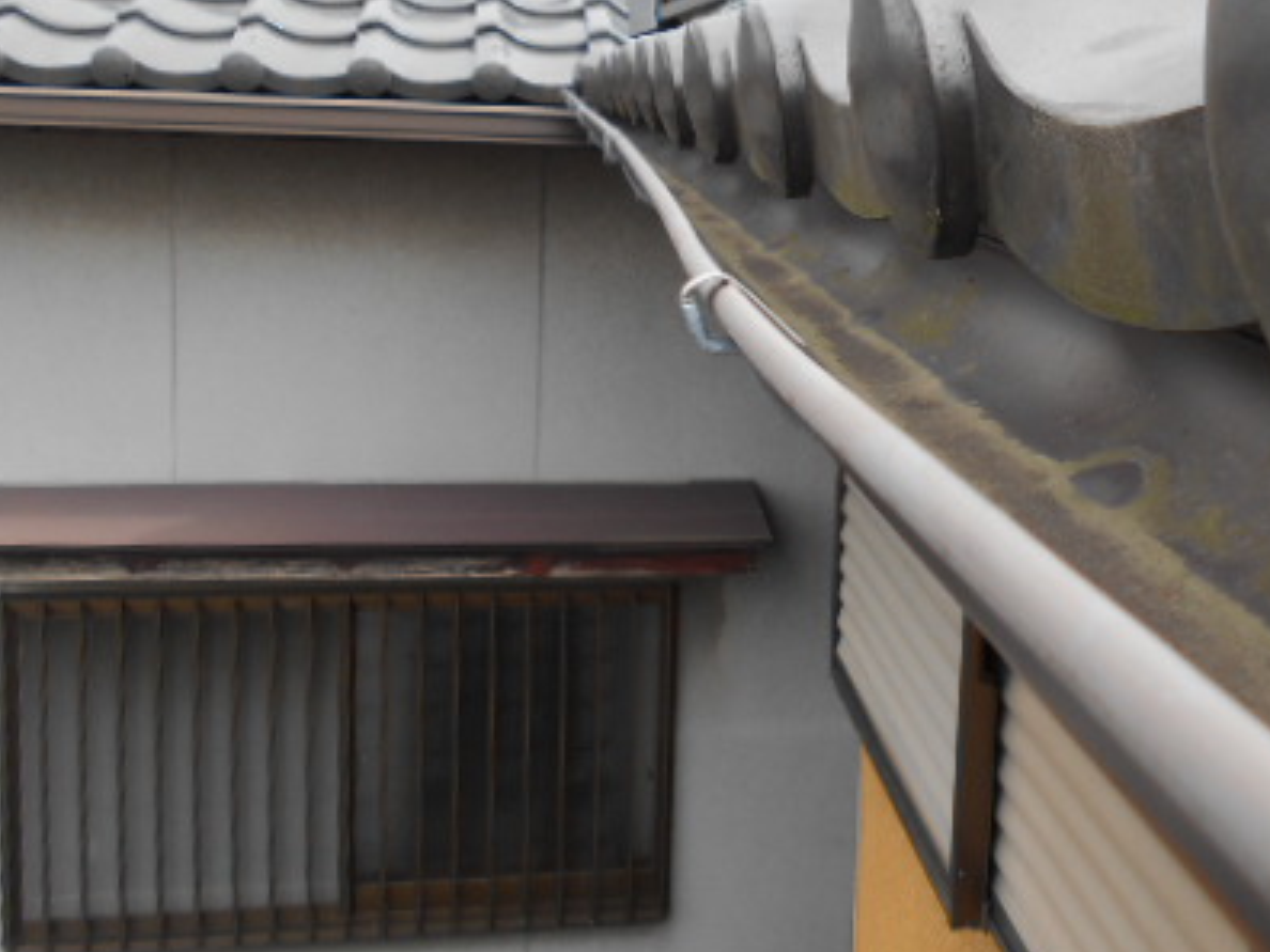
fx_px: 1541
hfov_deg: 43.8
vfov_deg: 33.7
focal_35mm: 42
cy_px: 253
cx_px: 901
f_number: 3.2
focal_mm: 4.6
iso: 80
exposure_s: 1/400
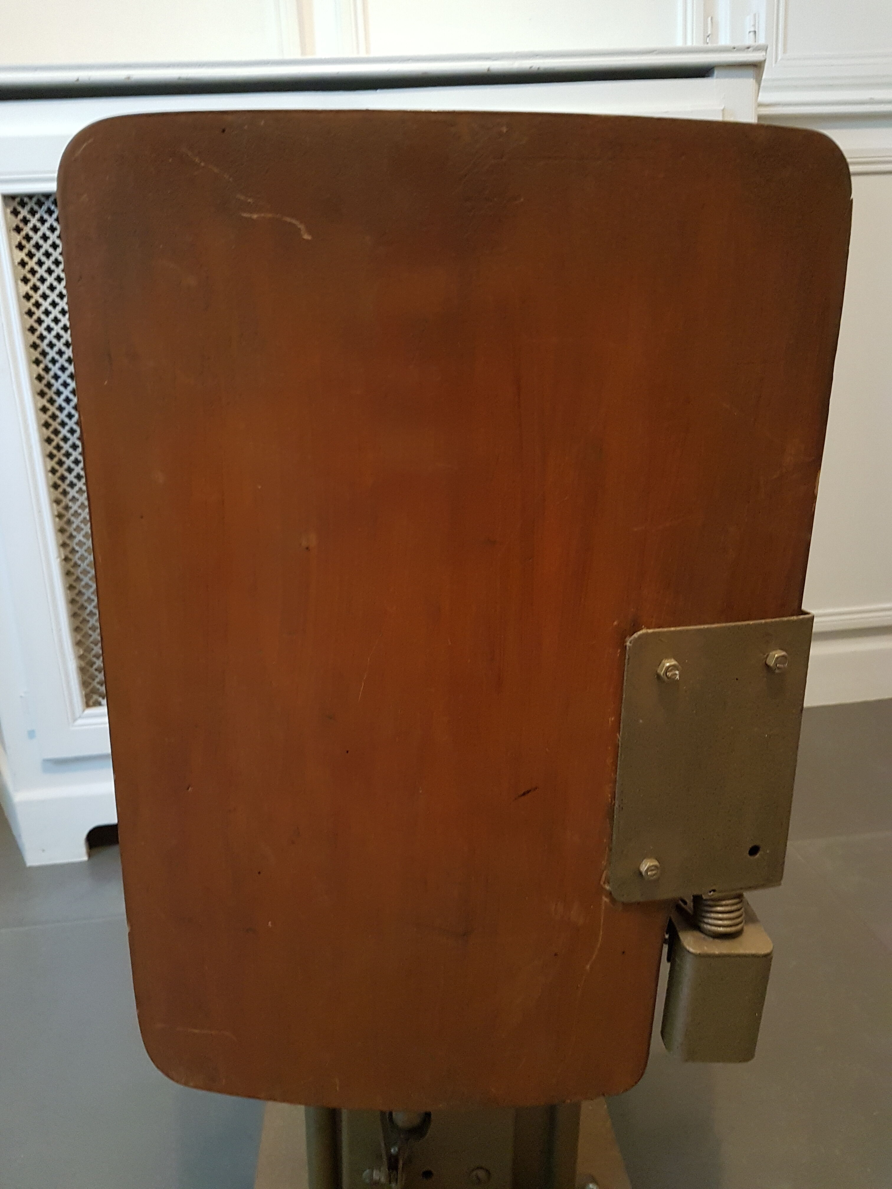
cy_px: 594
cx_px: 446
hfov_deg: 53.1
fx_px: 893
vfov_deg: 67.3
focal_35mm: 26
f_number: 1.7
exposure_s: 1/10
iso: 250
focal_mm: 4.2
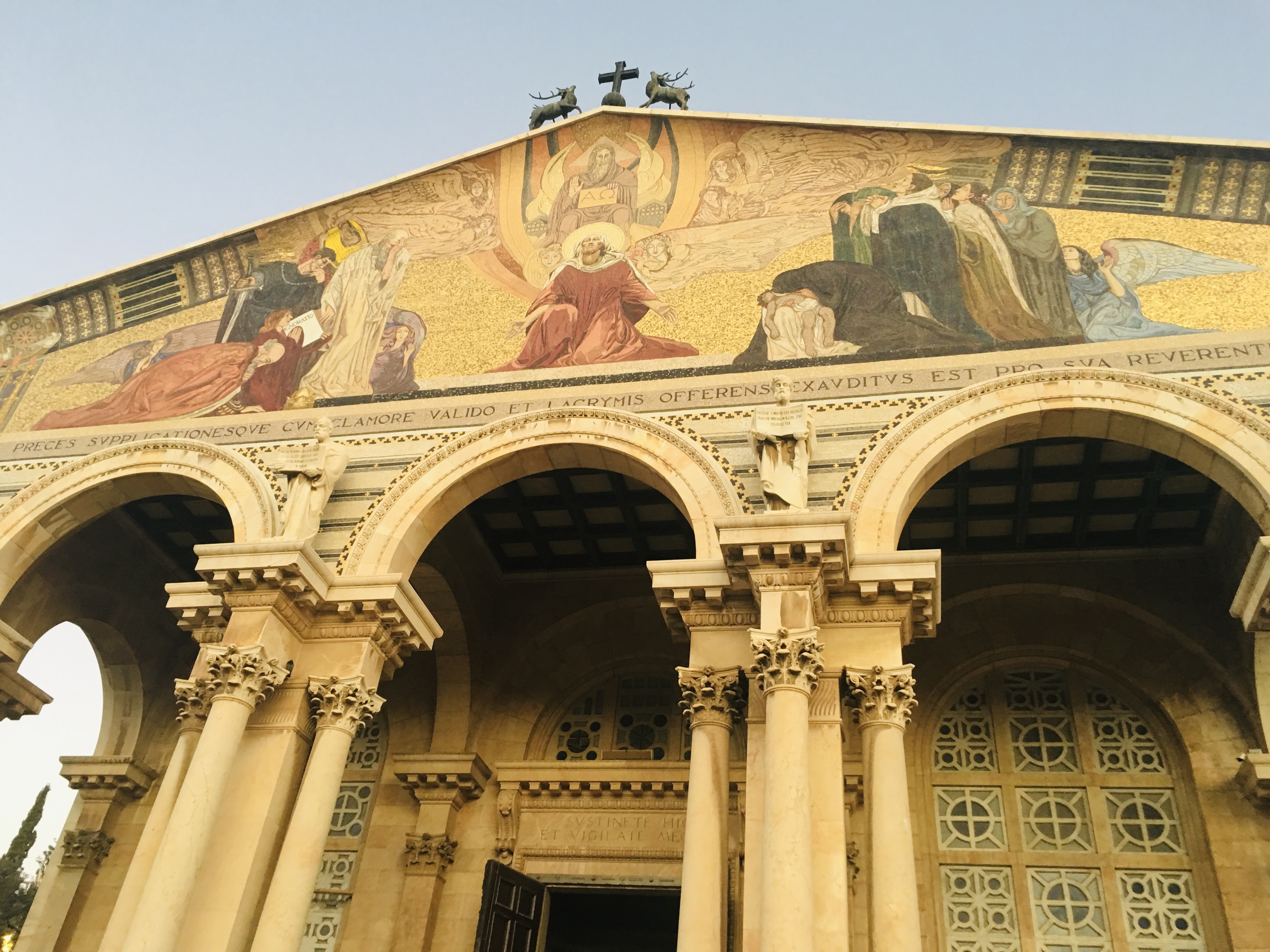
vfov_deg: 48.2
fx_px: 1064
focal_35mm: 29
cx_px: 635
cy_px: 476
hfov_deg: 61.7
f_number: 2.2
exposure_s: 1/17
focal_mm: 4.15
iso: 64
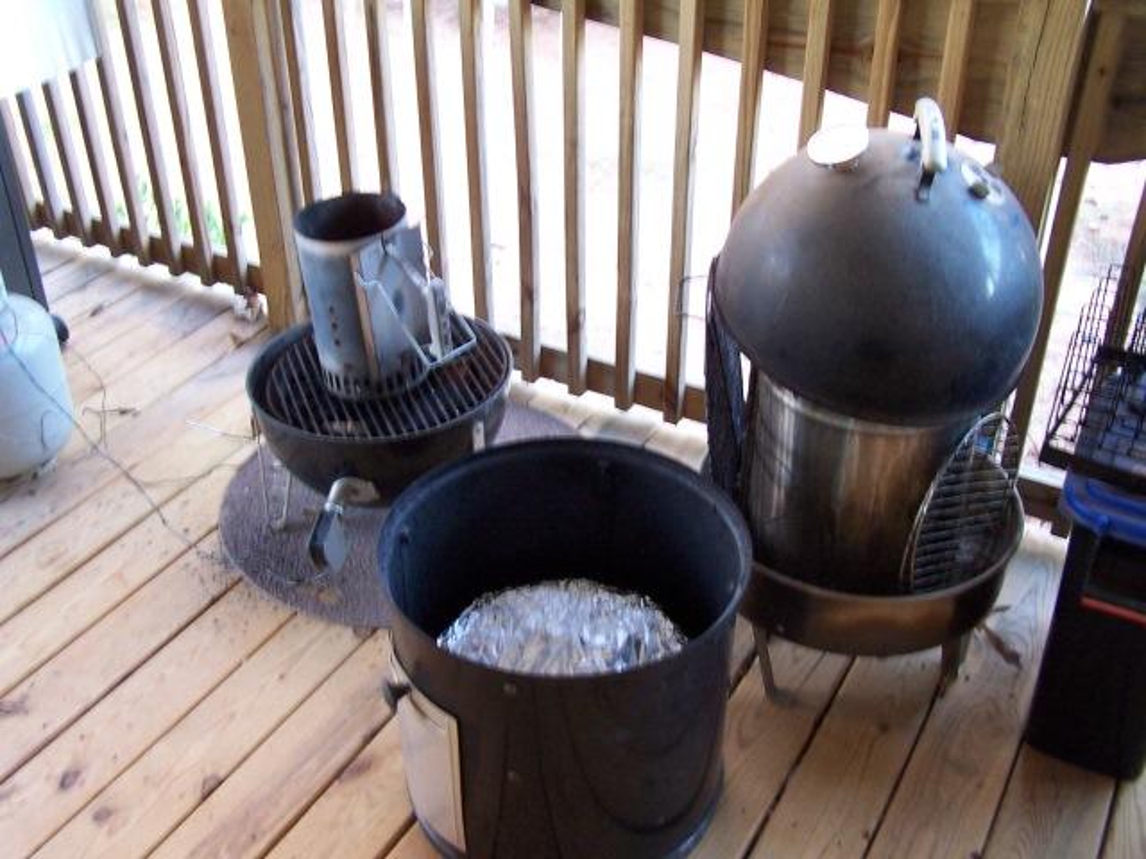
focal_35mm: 38
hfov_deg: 49.0
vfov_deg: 37.7
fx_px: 1258
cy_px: 430
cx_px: 573
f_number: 2.8
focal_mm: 6.3
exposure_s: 1/8
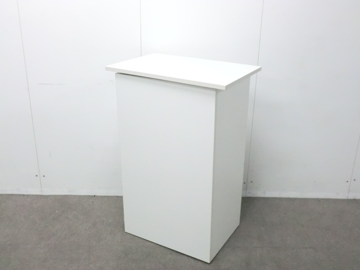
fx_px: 395
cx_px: 180
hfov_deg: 49.0
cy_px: 135
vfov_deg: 37.7
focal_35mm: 38
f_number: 3.9
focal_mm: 6.9
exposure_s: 1/50
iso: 800
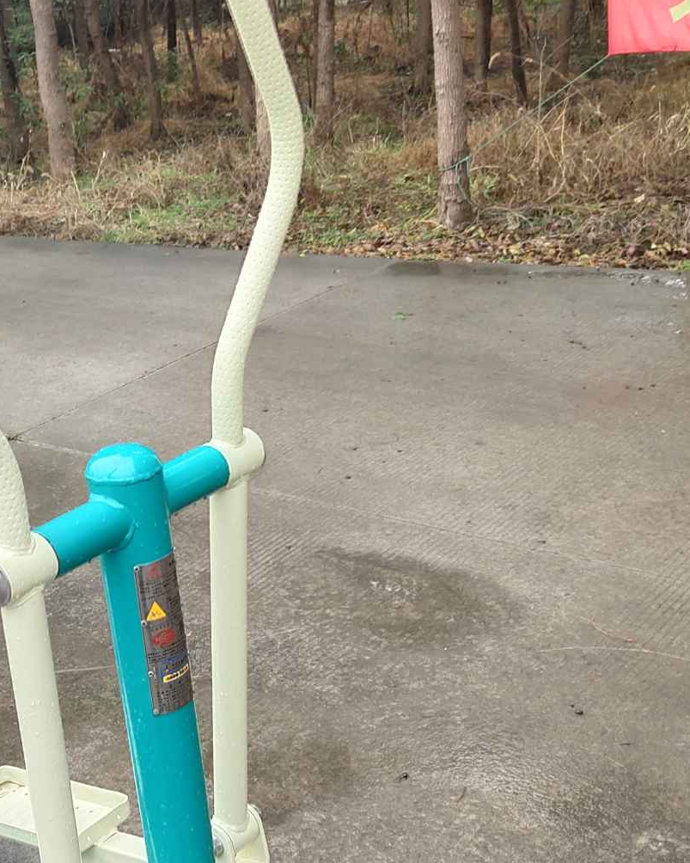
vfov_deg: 33.2
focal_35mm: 56
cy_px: 588
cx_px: 93
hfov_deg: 26.4
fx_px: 1430
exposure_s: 1/1172
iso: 50
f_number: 1.79
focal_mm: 4.35
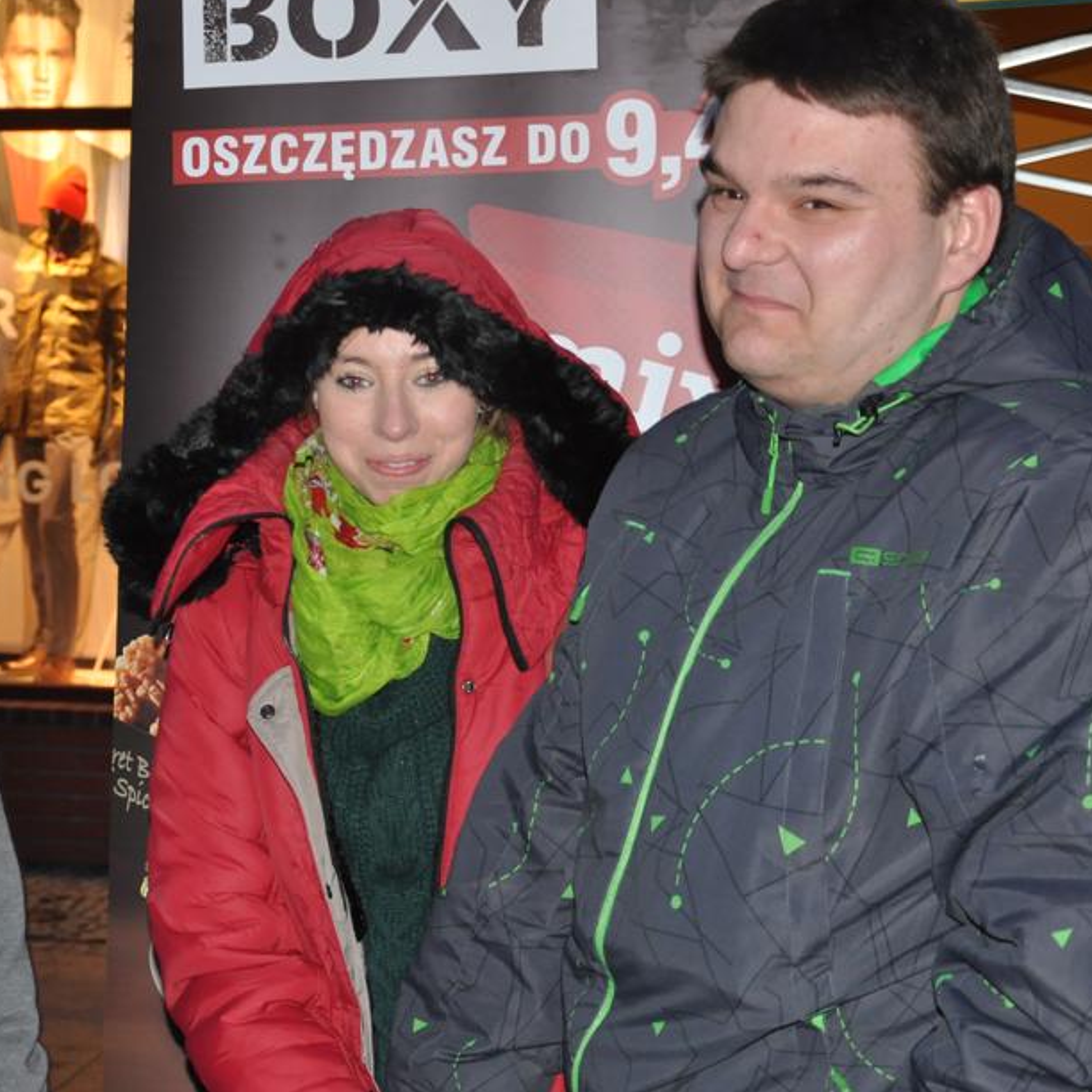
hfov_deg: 21.2
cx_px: 303
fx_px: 2891
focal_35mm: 81
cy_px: 530
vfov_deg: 21.4
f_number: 4.5
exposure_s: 1/60
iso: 800
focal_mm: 38
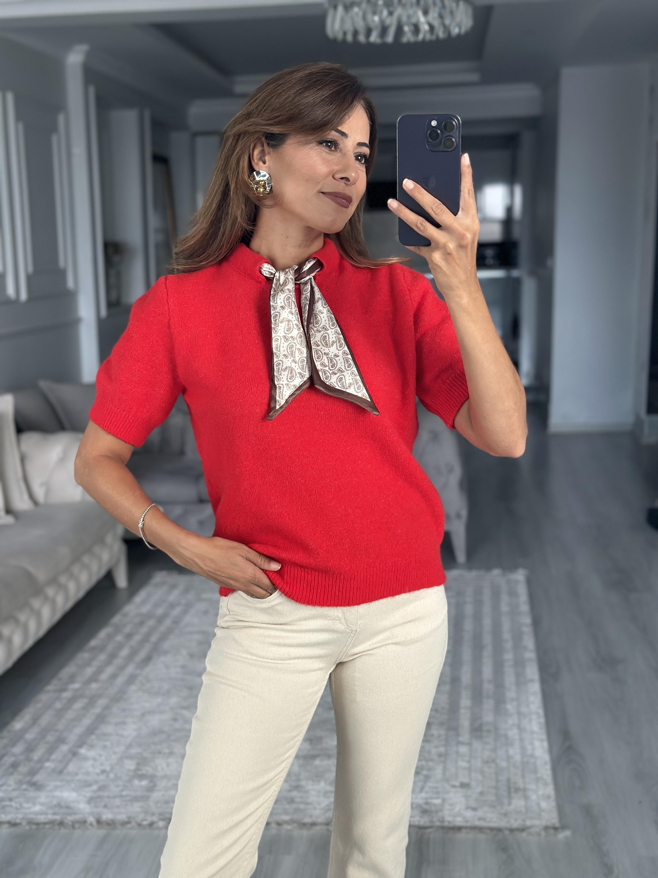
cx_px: 329
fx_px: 1217
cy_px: 439
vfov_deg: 39.7
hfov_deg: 30.3
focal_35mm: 48
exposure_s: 1/60
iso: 320
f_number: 1.78
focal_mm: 6.86
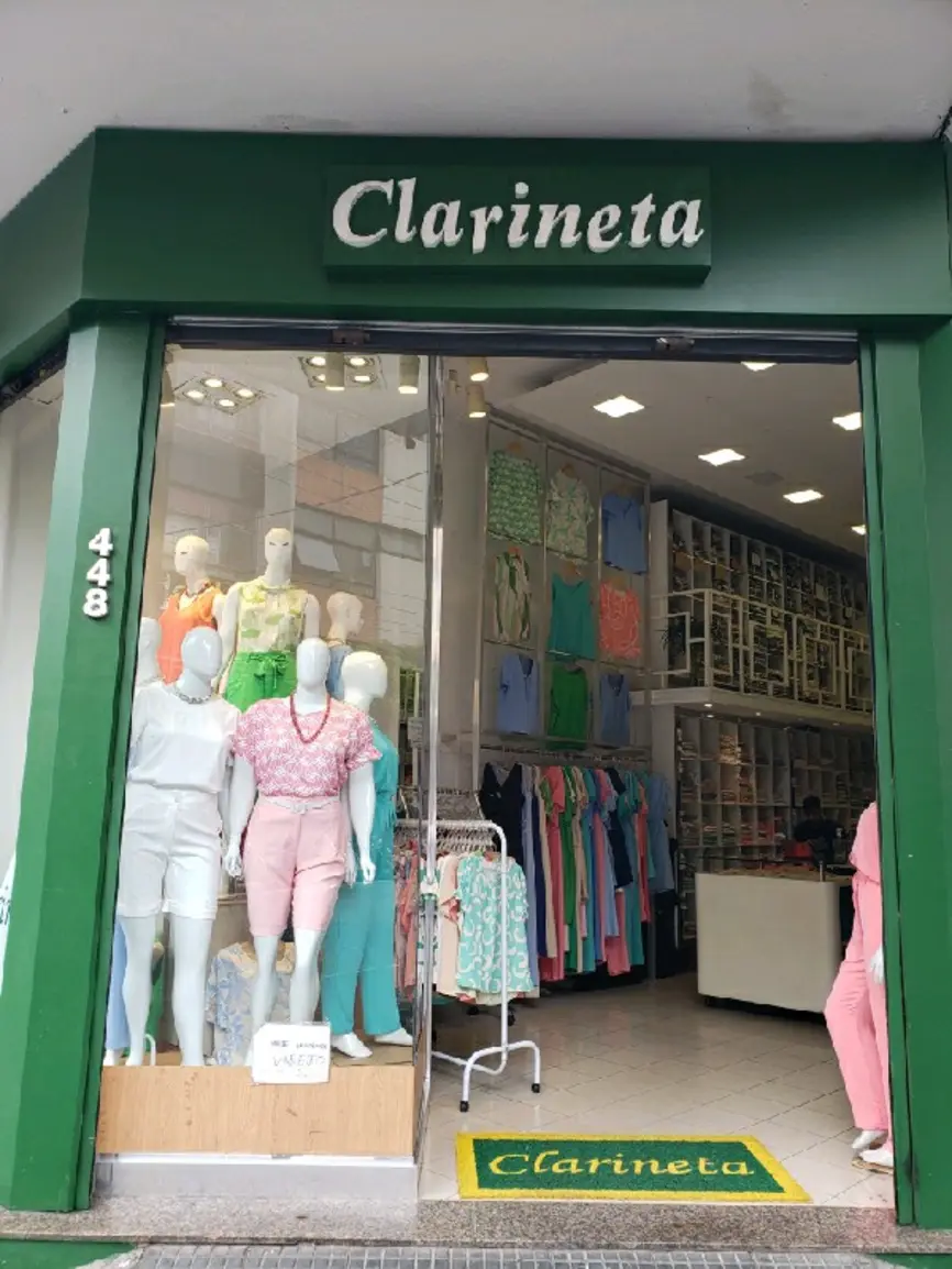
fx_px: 953
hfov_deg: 53.1
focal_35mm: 26
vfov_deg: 67.3
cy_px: 634
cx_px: 476
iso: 50
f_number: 2.4
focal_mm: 4.3
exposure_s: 1/161
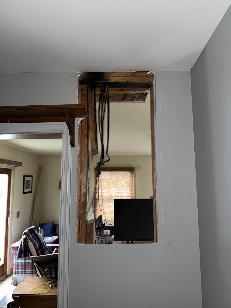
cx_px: 116
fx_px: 214
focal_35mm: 24
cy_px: 154
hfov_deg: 56.8
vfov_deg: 71.6
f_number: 1.78
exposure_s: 1/7
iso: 125
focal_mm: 6.76
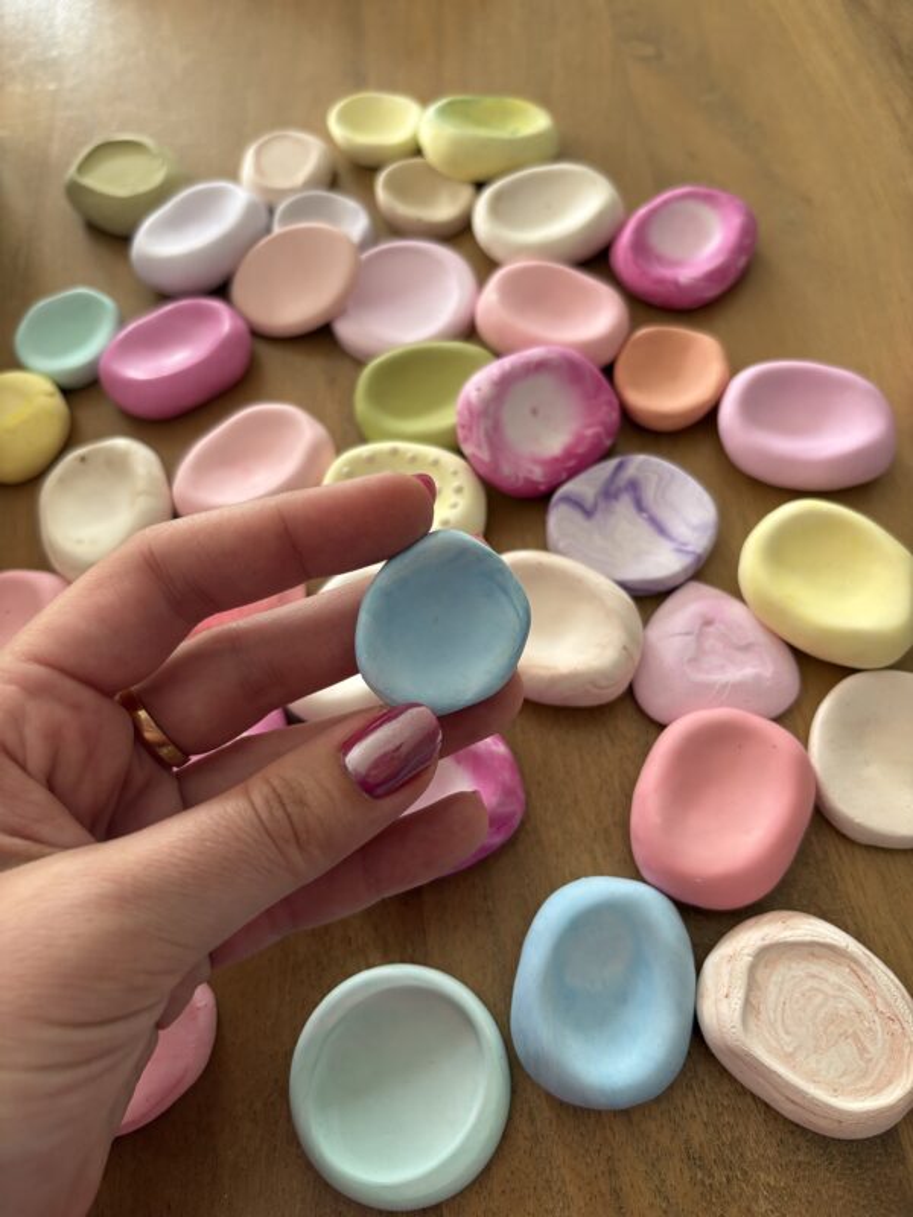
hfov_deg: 53.1
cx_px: 456
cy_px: 608
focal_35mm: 26
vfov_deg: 67.3
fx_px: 914
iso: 100
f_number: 1.6
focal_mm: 5.96
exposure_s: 1/122
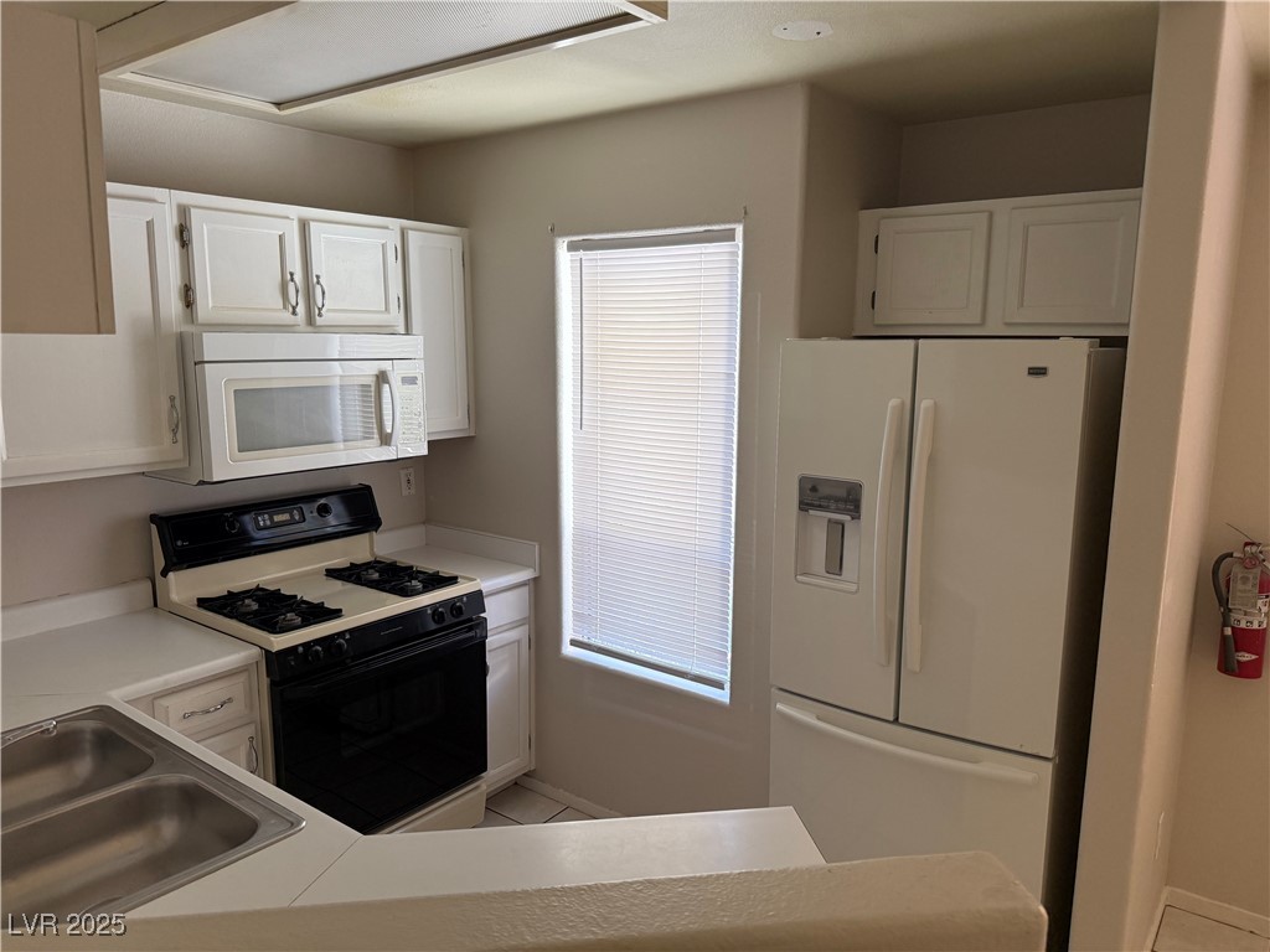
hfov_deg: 71.6
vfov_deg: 56.8
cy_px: 476
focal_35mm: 24
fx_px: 881
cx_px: 635
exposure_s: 1/120
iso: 200
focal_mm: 6.76
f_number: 1.78
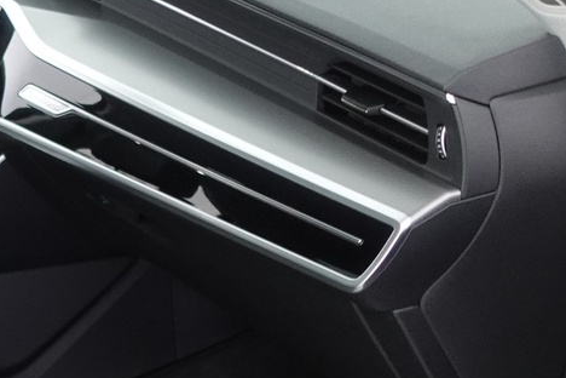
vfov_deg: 16.1
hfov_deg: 21.2
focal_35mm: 83
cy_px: 390
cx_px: -243
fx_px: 1305
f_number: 1.8
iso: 800
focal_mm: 9.4
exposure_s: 1/25
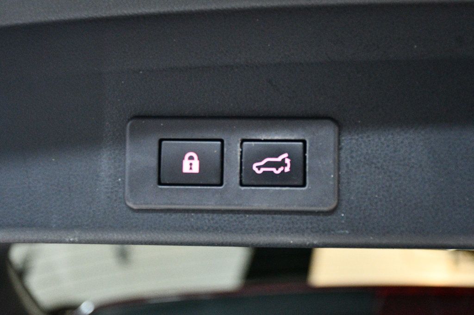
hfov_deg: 33.4
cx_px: 237
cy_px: 158
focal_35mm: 60
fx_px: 790
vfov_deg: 22.6
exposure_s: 1/60
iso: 7200
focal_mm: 40
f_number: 4.5
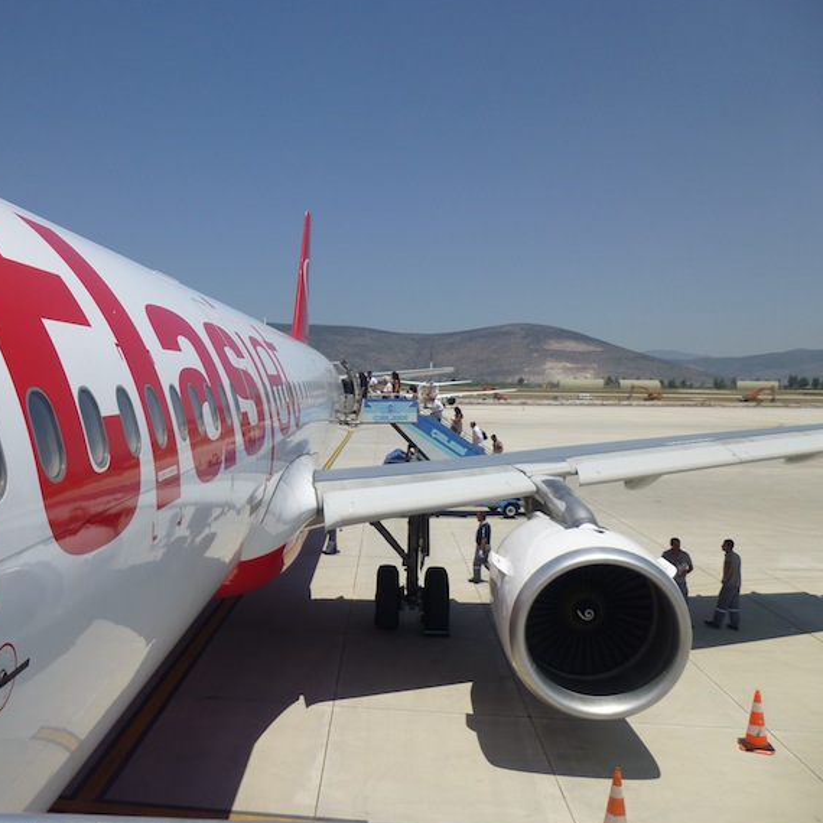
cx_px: 257
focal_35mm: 31
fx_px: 834
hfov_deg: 51.3
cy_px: 400
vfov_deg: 52.5
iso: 100
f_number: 9
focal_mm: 4.5
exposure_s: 1/400
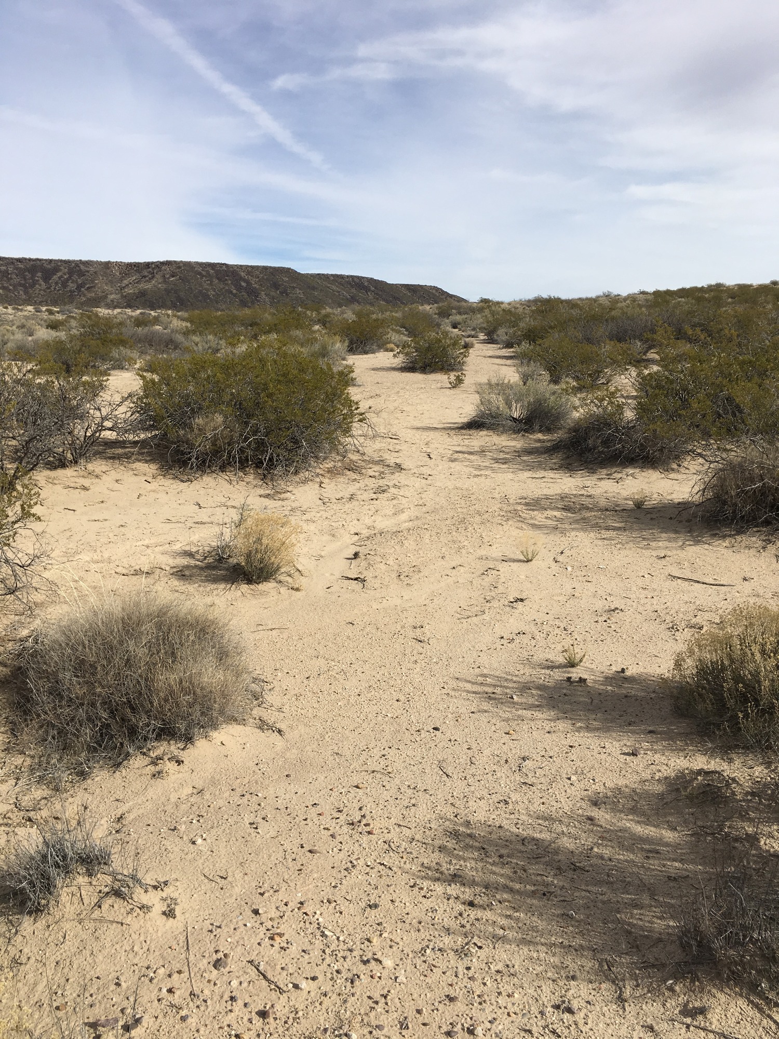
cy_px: 520
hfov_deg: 48.2
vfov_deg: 61.7
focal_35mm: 29
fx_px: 870
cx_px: 390
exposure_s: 1/2481
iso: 25
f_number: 2.2
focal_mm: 4.15
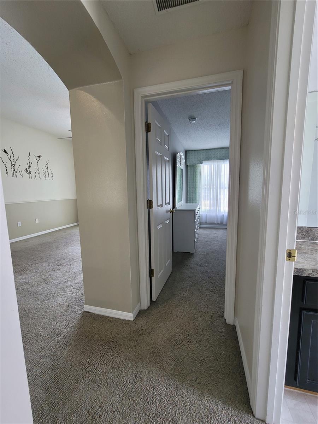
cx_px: 159
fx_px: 159
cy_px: 212
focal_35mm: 13
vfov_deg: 106.2
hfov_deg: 89.9
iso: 125
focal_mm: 2.2
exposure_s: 1/60
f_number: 2.2
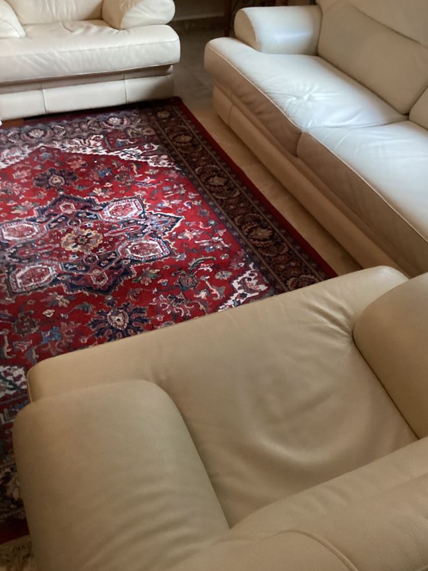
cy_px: 260
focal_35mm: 35
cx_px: 238
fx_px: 577
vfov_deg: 52.6
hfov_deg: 40.6
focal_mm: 3.3
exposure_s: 1/30
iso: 500
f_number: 2.4
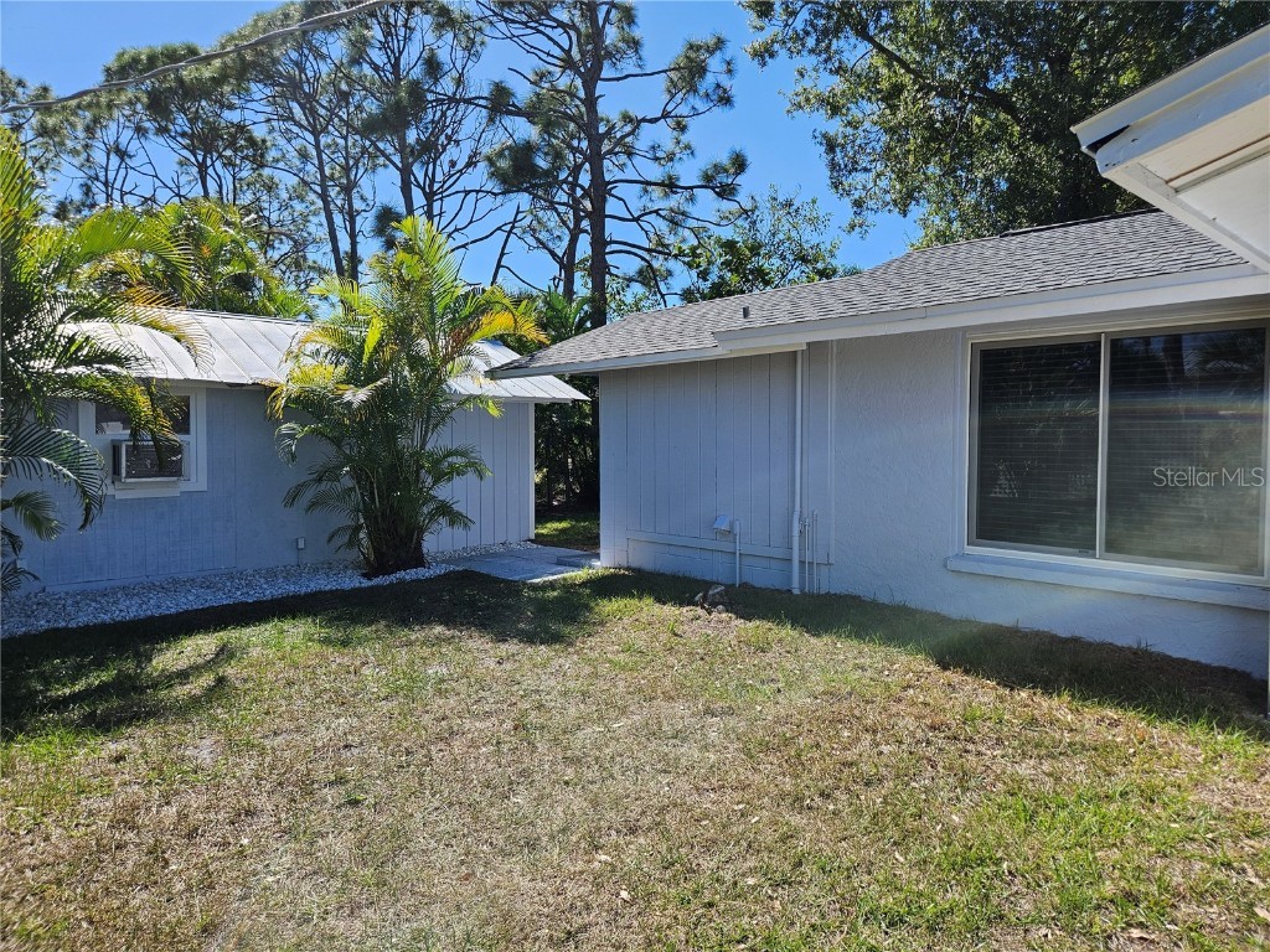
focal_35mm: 23
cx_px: 635
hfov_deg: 73.9
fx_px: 844
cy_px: 476
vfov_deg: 58.9
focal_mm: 5.4
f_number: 1.8
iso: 32
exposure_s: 1/1402
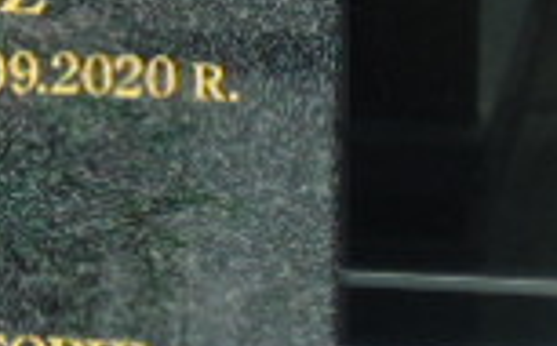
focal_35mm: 240
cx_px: -415
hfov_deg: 8.5
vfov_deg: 5.4
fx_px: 3637
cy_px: -15
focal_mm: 9.6
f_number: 4.3
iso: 80
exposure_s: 1/320
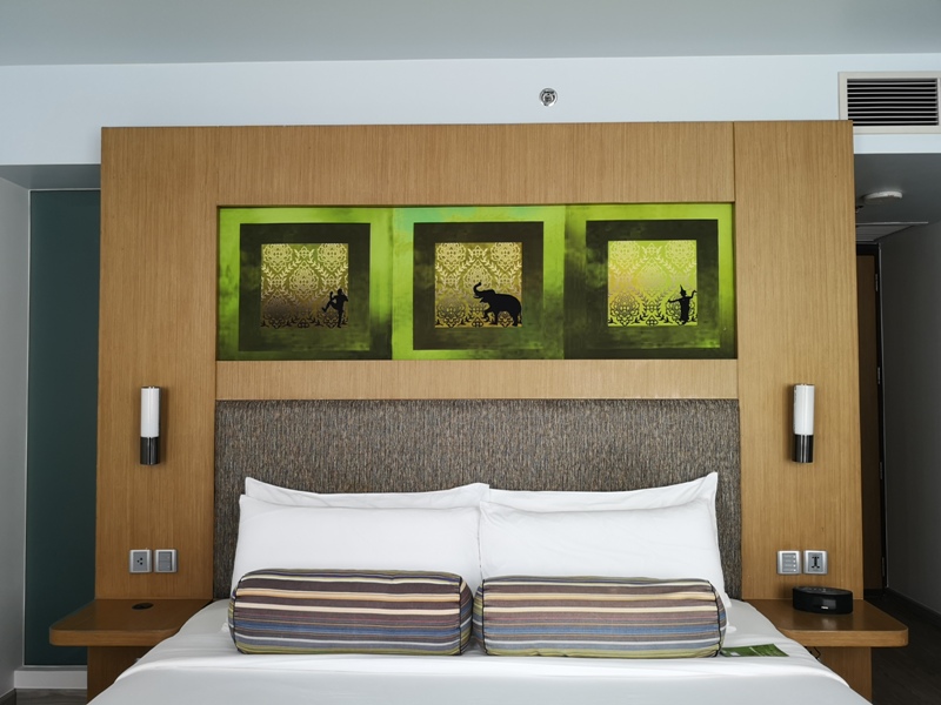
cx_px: 470
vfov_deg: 51.4
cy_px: 352
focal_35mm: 27
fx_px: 734
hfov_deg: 65.3
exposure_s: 1/100
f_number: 1.8
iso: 80
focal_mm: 3.95
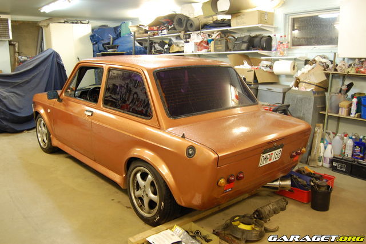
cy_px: 122
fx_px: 335
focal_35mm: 33
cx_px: 183
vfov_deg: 39.9
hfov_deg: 57.2
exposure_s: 1/15
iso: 800
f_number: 3.8
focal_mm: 22
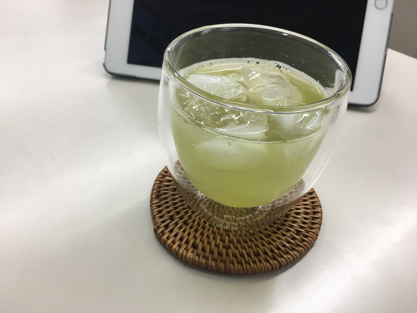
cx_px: 208
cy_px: 156
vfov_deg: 48.2
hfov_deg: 61.7
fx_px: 349
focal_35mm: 29
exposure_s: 1/30
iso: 25
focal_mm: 4.15
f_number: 2.2
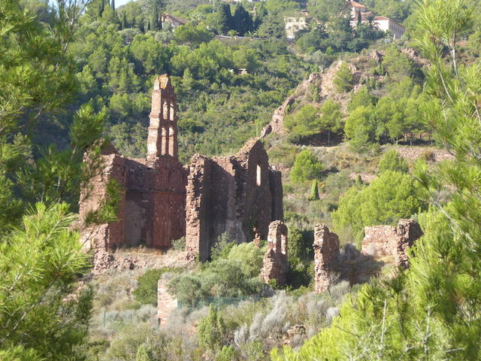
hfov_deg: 15.9
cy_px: 180
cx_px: 240
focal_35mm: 124
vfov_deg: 12.0
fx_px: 1723
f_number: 5.2
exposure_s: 1/125
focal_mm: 22.3
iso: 100
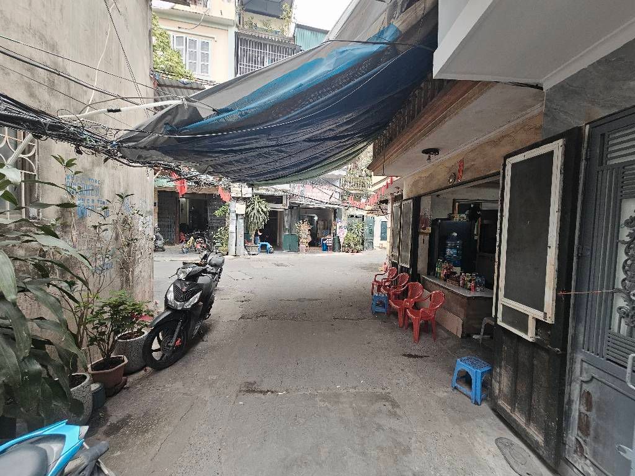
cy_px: 238
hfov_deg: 106.2
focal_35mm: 13
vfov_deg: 89.9
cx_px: 318
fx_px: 238
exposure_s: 1/203
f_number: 2.2
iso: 80
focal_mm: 2.2
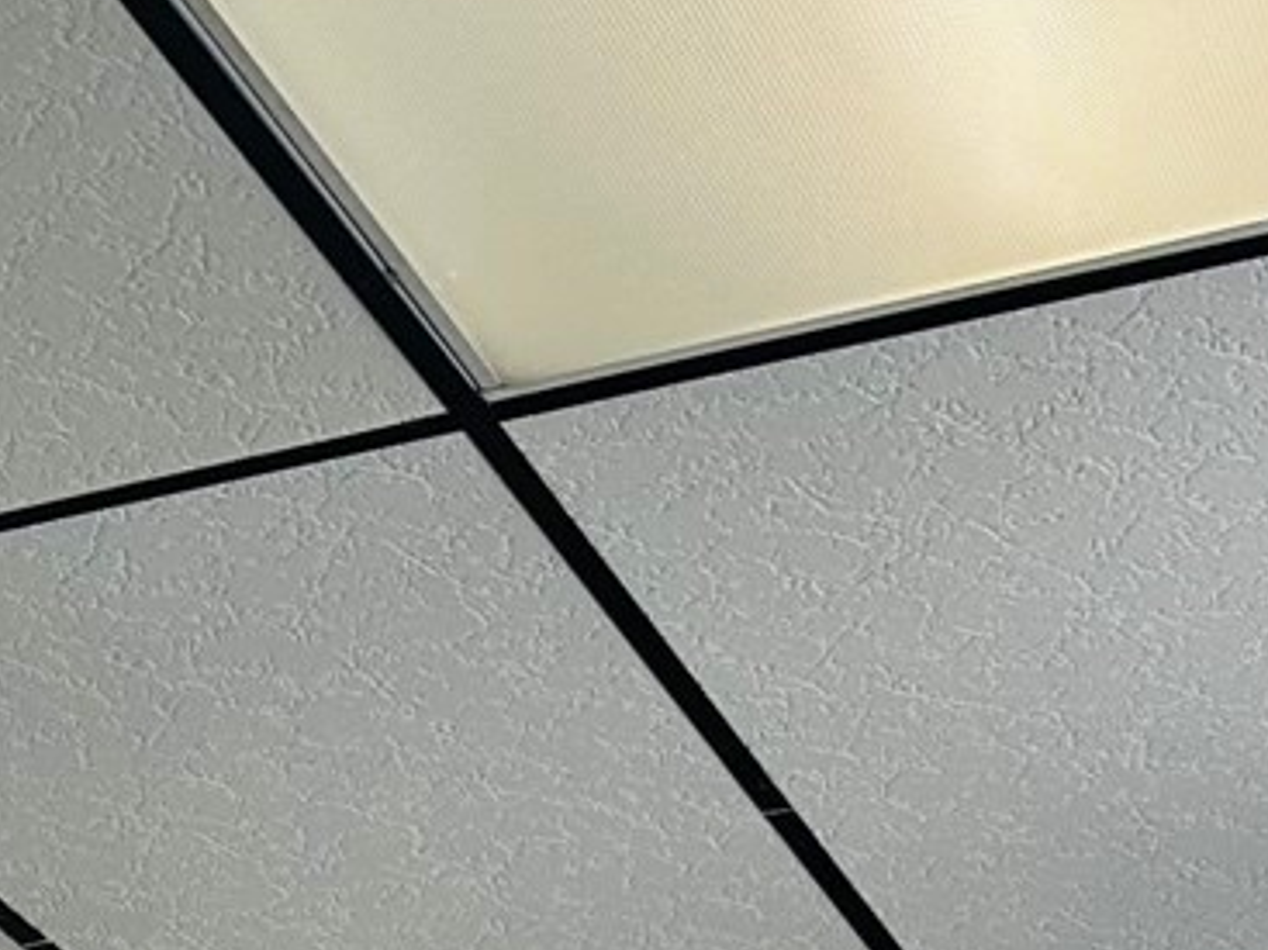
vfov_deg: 9.9
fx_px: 4834
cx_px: -401
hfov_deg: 14.3
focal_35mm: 132
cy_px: 2225
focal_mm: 6.86
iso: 100
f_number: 1.78
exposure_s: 1/128
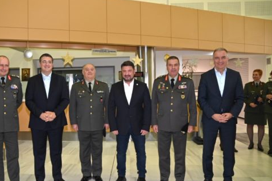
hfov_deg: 59.6
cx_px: 105
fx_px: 234
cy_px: 95
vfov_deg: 42.3
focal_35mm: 31
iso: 720
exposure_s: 1/60.2
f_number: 4
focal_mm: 24
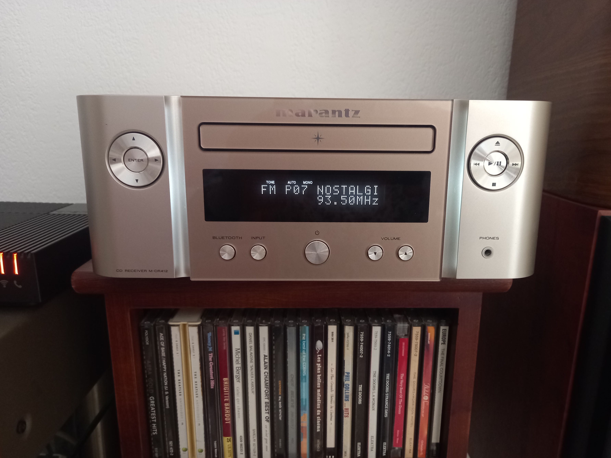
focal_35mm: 28
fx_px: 494
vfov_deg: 49.7
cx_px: 323
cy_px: 252
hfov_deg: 63.4
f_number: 2
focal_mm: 4.6
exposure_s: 1/24
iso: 400
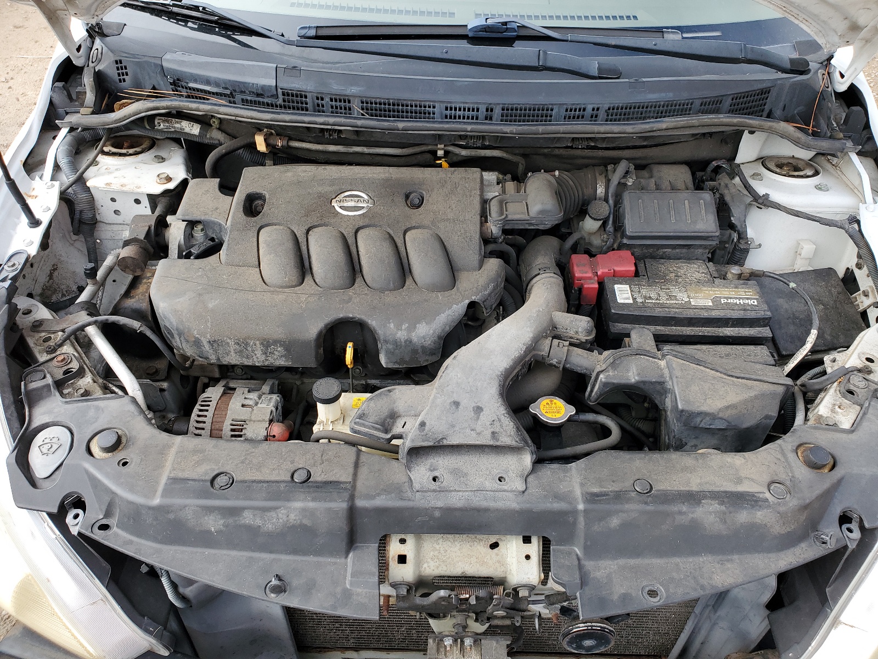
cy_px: 330
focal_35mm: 26
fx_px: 659
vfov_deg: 53.1
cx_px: 439
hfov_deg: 67.3
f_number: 1.5
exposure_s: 1/278
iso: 50
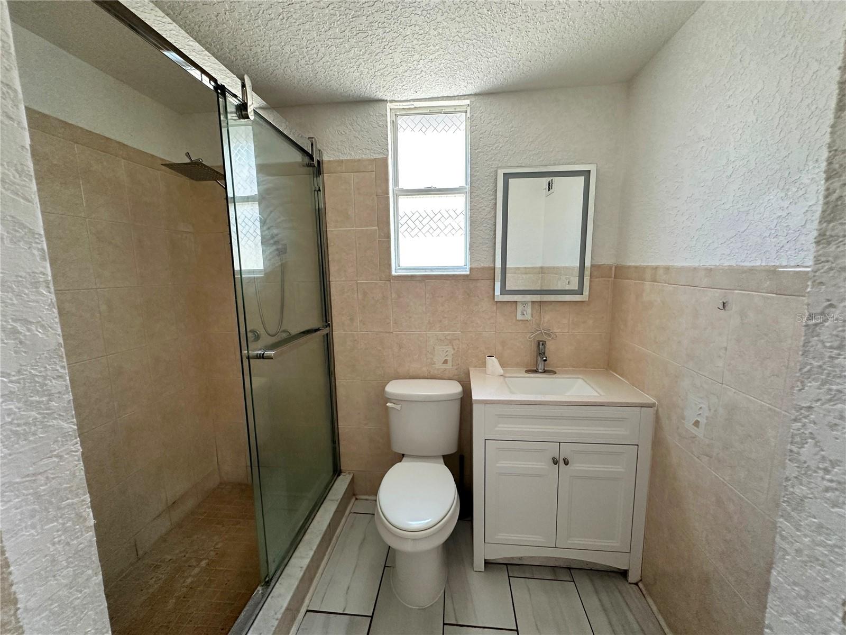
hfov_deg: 102.1
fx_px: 342
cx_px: 423
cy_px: 318
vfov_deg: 85.7
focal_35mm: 14
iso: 320
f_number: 2.2
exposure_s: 1/120
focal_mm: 2.22
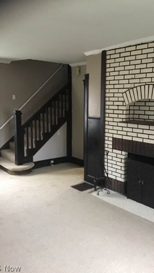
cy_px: 137
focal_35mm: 34
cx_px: 87
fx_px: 247
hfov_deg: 34.6
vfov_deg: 58.0
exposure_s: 1/15
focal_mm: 3.3
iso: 250
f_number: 2.4
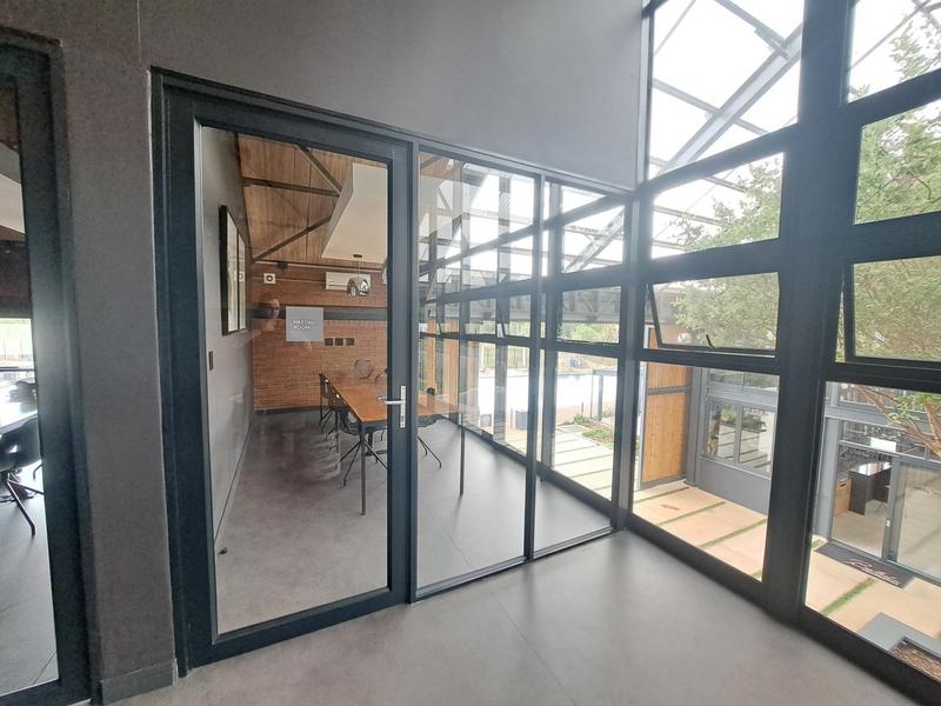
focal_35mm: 13
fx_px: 353
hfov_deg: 106.2
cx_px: 470
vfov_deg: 89.9
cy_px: 353
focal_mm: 1.74
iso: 160
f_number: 2.2
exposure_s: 1/50
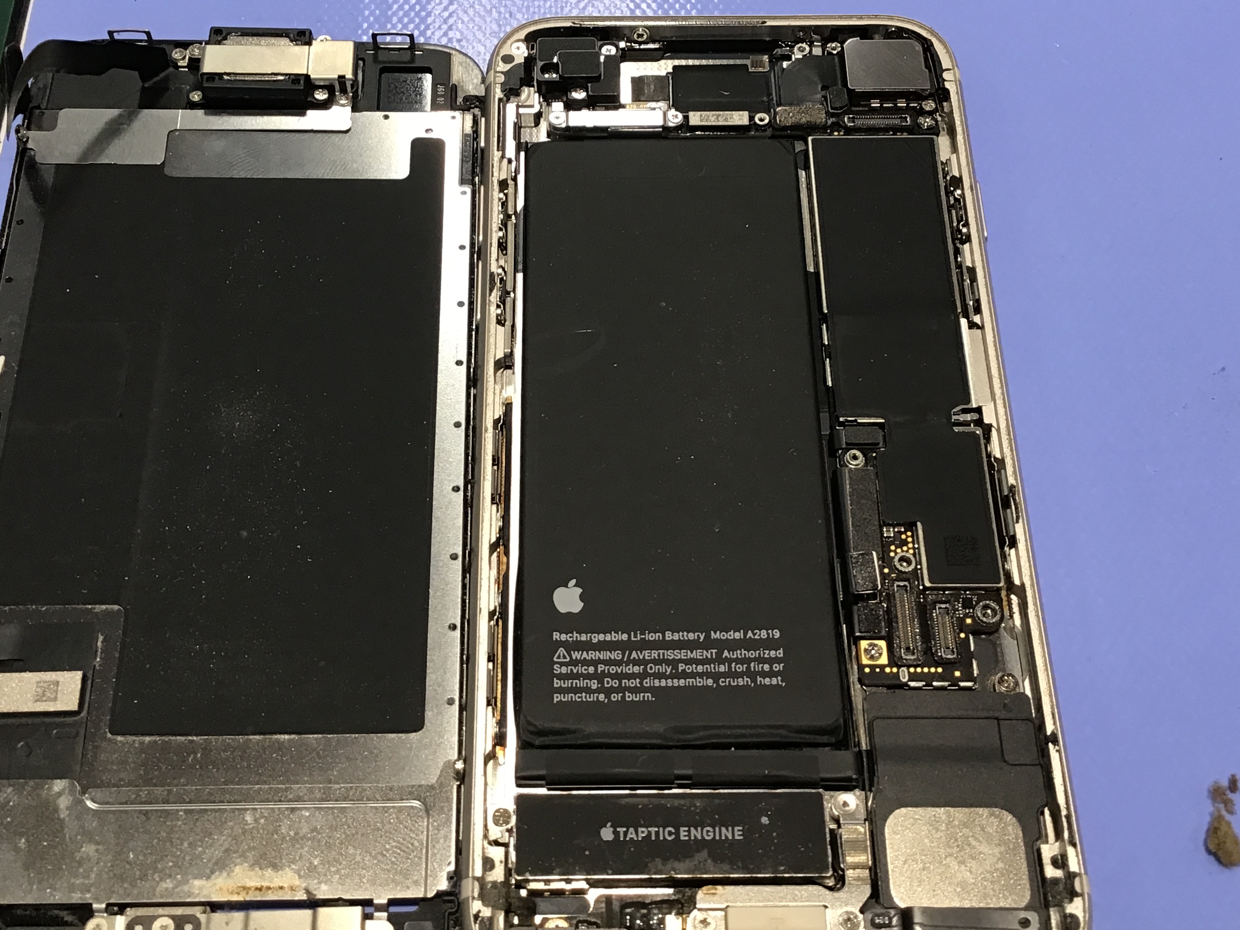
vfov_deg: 33.6
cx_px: 599
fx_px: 1540
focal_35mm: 43
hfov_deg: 43.8
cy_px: 491
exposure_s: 1/30
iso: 32
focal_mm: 3.3
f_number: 2.4
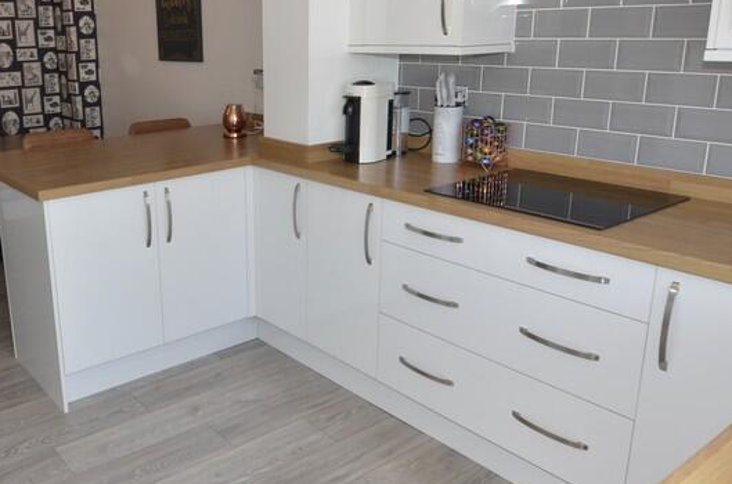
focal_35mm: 32
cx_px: 209
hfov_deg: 56.7
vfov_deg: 40.8
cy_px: 196
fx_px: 648
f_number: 5
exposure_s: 1/60
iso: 450
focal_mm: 11
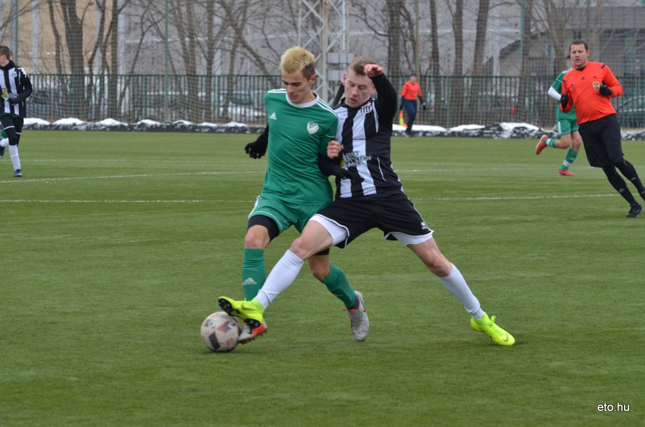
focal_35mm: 202
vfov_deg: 6.8
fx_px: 3621
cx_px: 322
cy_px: 214
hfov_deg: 10.2
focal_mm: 135
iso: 500
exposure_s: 1/640
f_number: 6.3
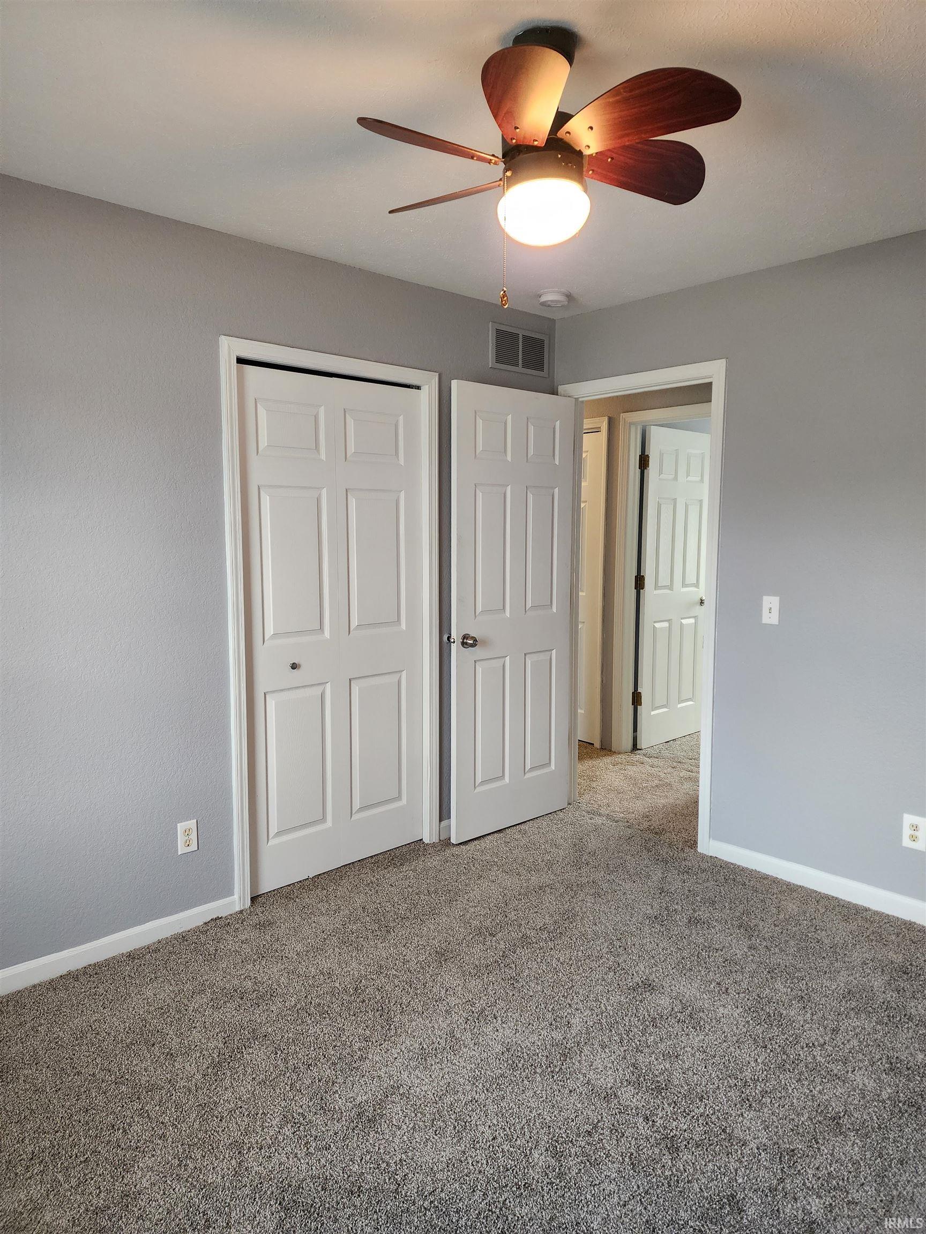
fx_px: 820
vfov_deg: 73.9
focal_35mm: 23
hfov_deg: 58.9
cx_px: 463
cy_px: 617
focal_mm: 6.4
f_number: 1.8
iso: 500
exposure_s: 1/120
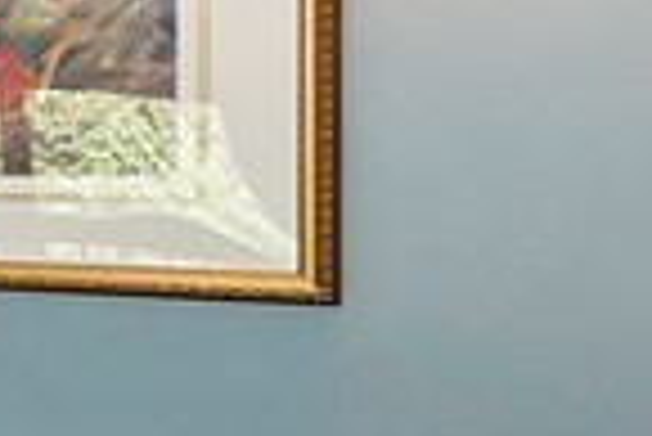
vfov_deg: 12.9
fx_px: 1922
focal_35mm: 106
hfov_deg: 9.9
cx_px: -1574
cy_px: 115
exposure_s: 1/30
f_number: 8
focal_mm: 10
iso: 400
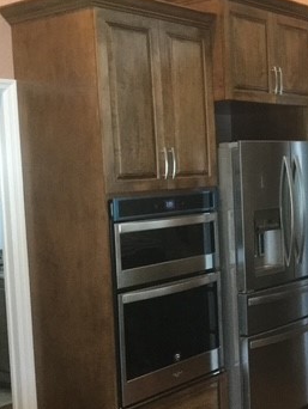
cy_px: 201
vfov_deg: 33.2
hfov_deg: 24.2
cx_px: 306
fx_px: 687
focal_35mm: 58
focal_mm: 3.3
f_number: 2.4
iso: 250
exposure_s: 1/30
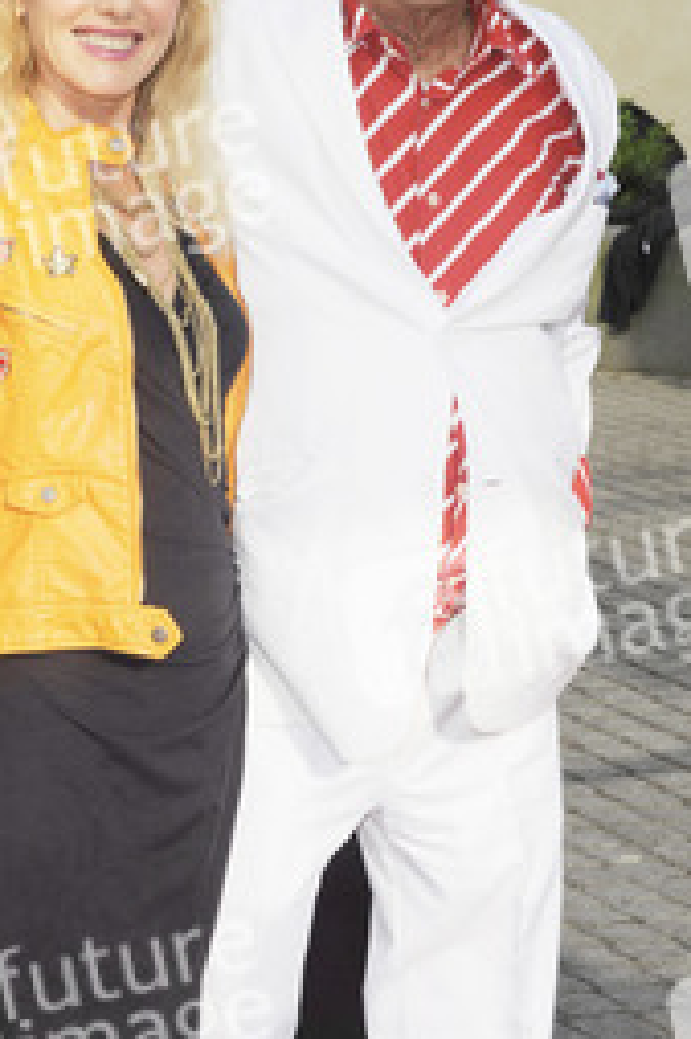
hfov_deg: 10.2
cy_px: 405
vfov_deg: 15.3
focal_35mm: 134
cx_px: 180
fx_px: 3863
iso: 320
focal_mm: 85
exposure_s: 1/250
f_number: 16
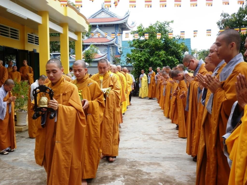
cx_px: 124
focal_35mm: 36
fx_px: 257
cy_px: 92
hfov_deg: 51.4
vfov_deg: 39.7
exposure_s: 1/250
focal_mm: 6.5
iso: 80
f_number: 3.1
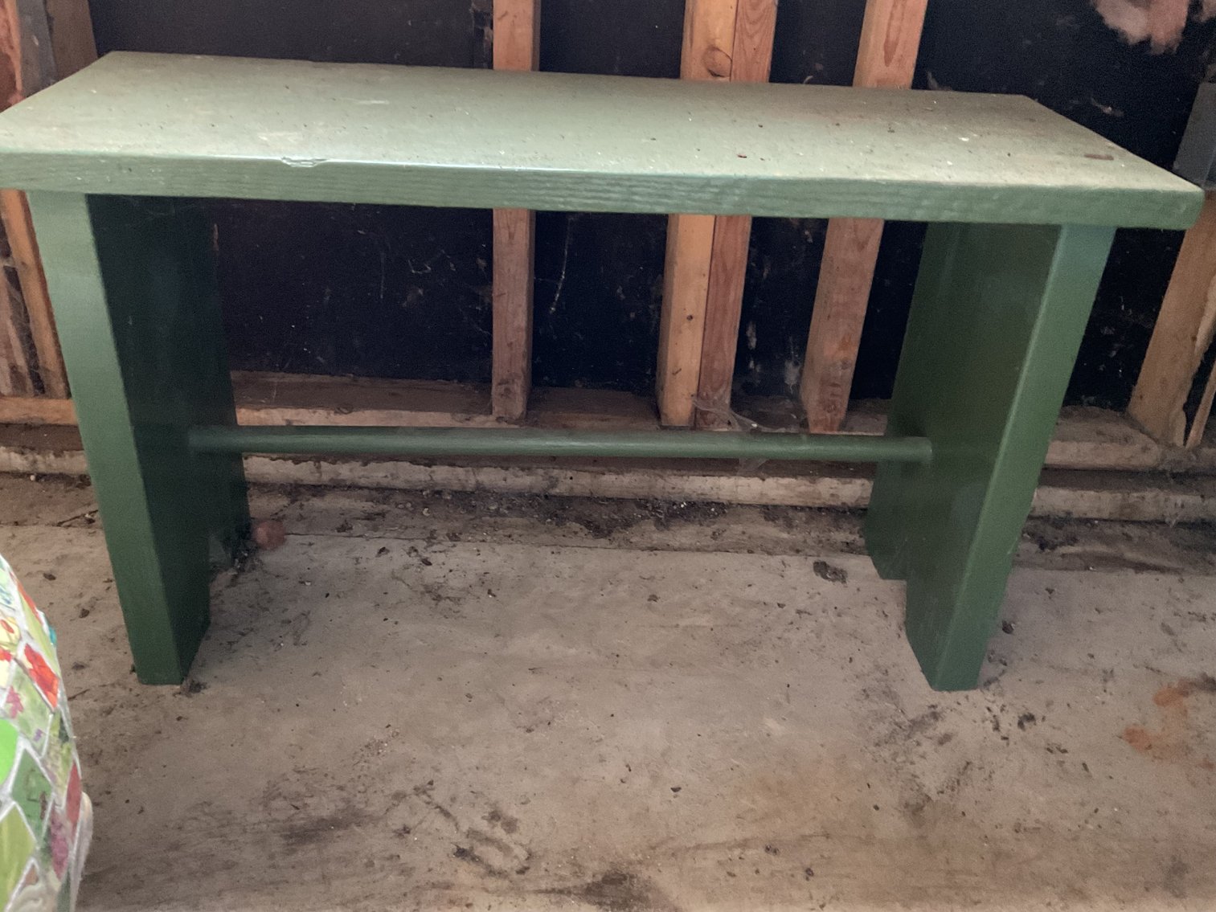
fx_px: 1019
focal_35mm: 29
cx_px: 608
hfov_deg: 61.7
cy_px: 456
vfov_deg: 48.2
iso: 500
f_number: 1.8
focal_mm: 3
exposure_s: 1/25
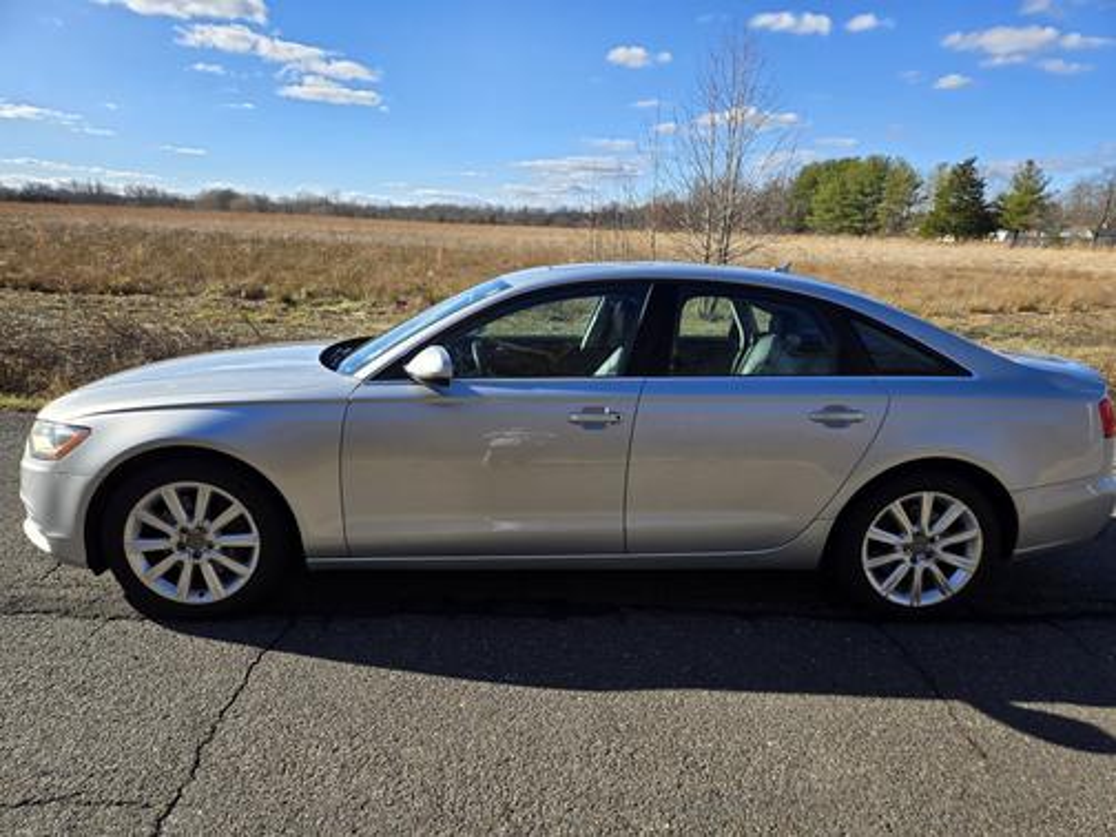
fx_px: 742
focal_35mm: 23
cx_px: 558
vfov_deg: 58.9
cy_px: 418
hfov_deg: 73.9
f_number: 1.8
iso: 25
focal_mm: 5.4
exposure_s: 1/1272
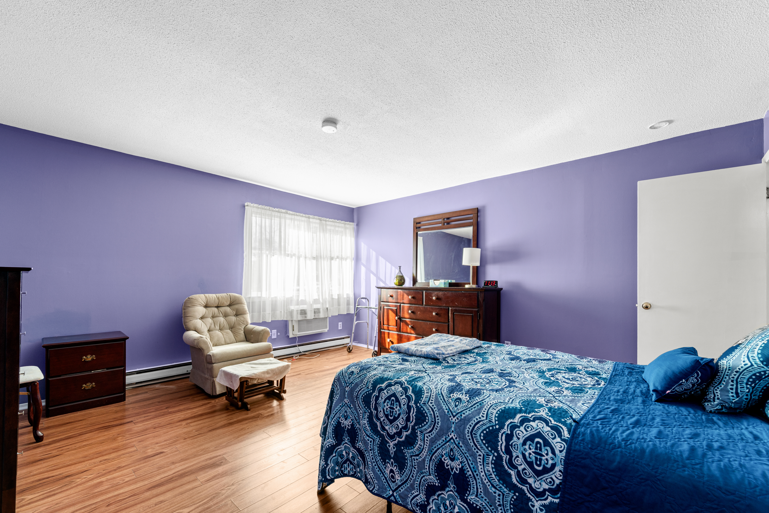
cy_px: 256
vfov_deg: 81.2
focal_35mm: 14
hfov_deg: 104.2
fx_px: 299
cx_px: 384
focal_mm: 14
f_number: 9
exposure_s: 1/4
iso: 320
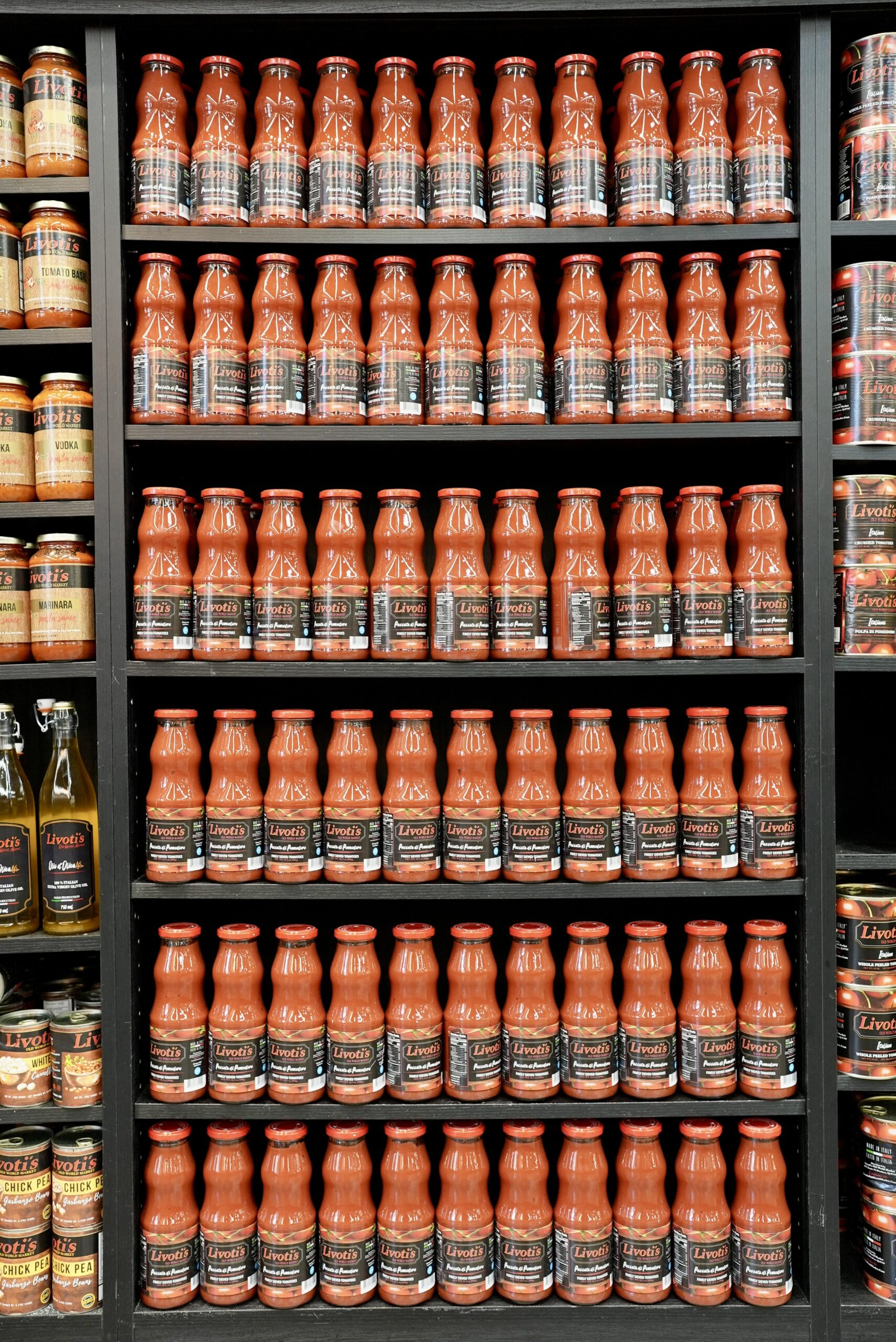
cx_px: 448
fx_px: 1305
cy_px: 671
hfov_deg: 37.9
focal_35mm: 35
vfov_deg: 54.4
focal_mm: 35
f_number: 2.8
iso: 1250
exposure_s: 1/160
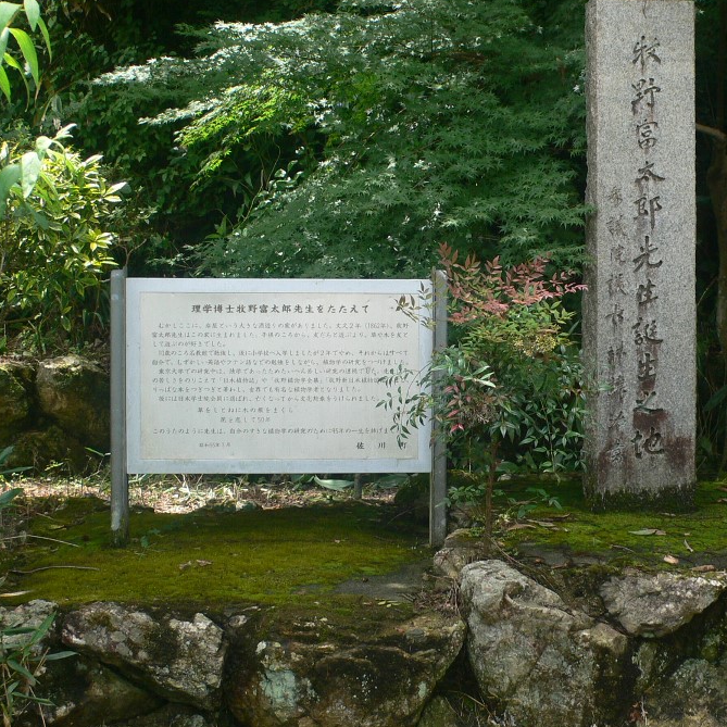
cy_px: 342
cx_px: 431
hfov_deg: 32.7
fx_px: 1236
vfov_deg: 32.8
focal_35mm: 52
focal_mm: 6.3
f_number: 3.2
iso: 80
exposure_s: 1/125
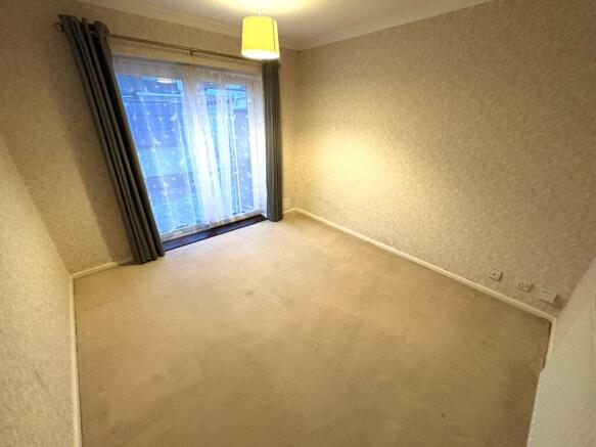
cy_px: 224
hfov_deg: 102.1
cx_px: 298
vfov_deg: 85.7
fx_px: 241
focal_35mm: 14
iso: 500
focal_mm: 2.22
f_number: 2.2
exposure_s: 1/50
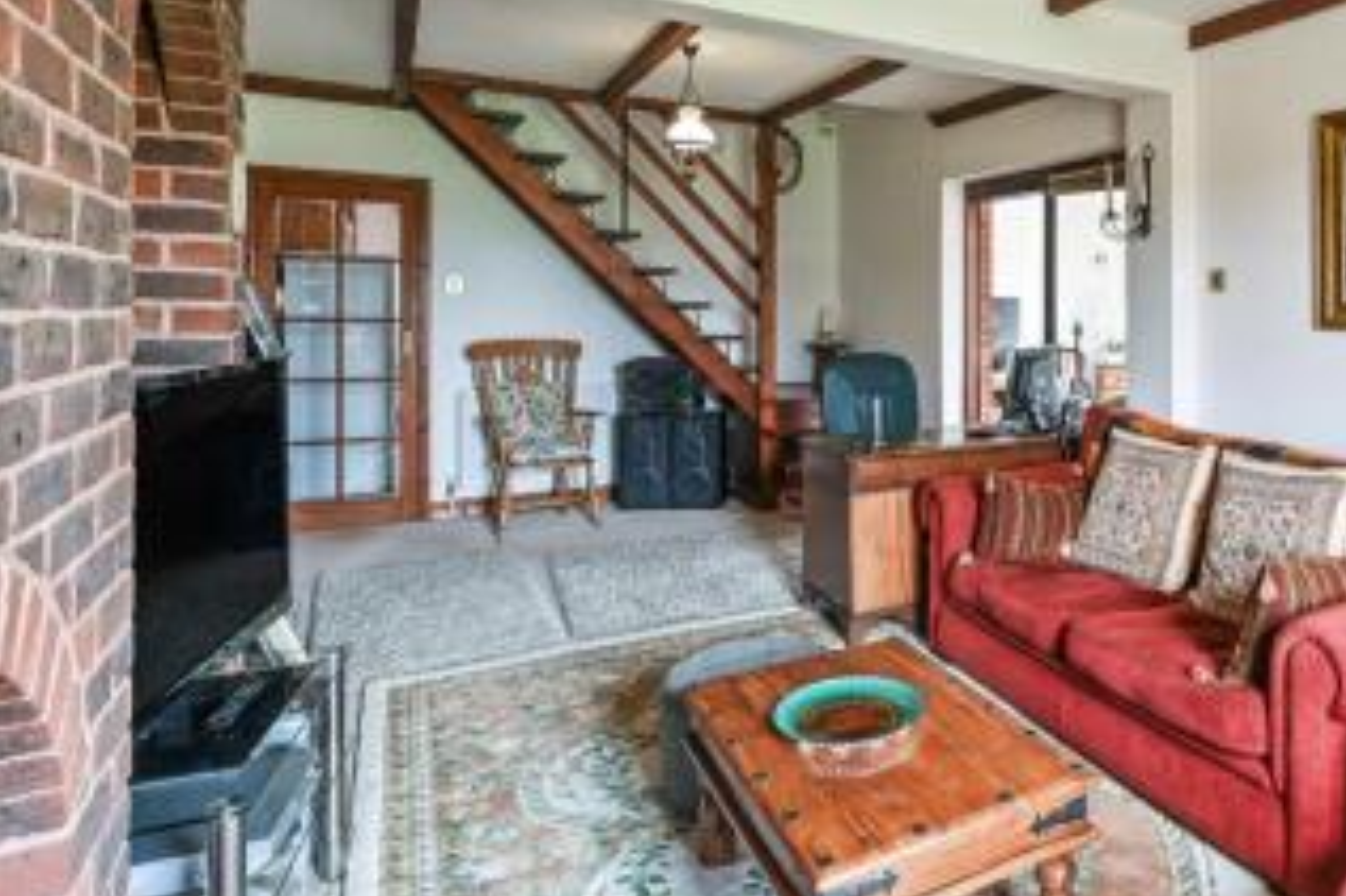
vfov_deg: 50.7
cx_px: 1006
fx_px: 925
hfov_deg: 67.6
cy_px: 291
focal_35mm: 25
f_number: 9
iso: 400
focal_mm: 16.5
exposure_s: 1/5
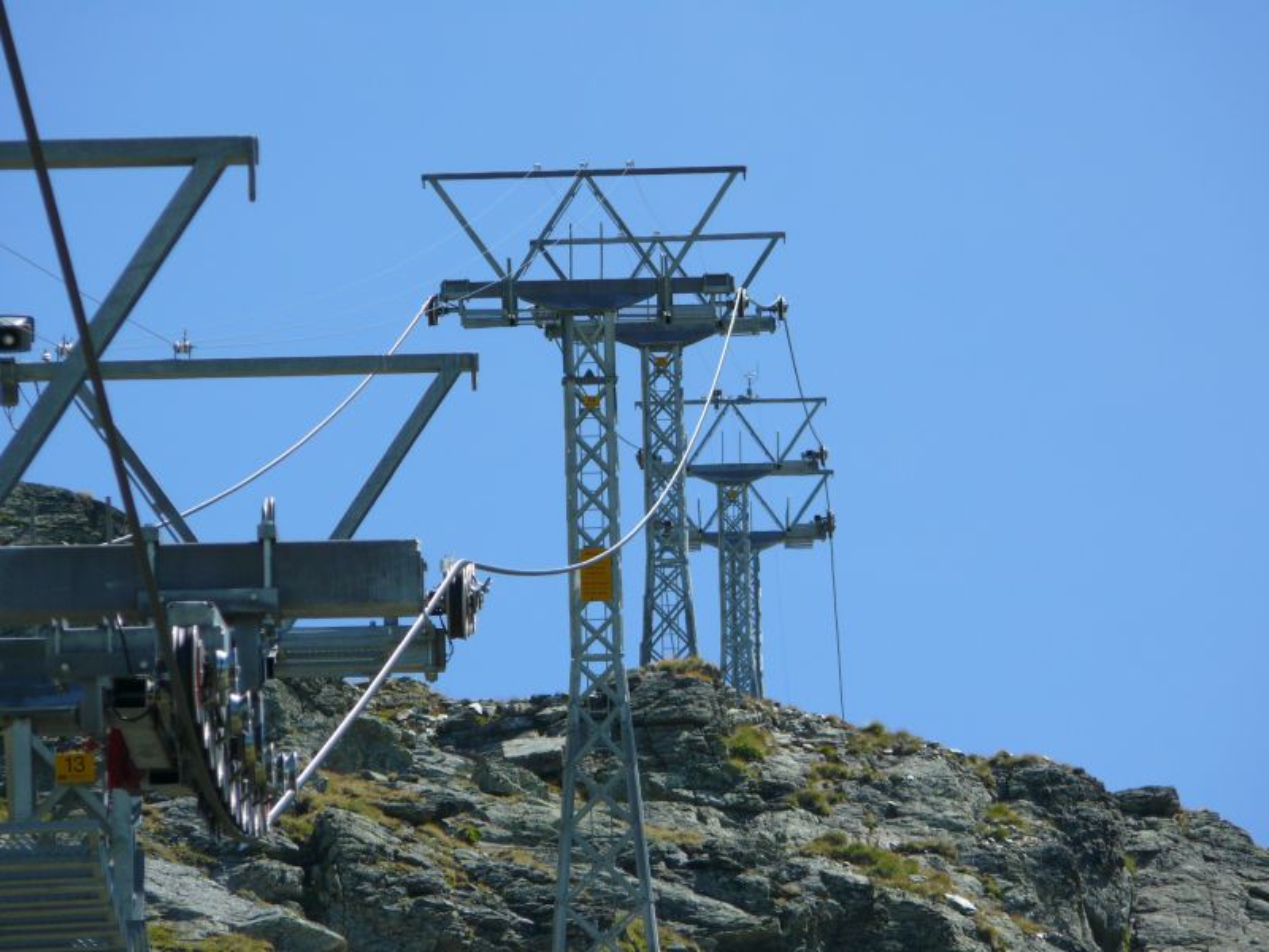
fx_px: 15397
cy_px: 476
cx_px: 634
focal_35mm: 420
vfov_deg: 3.5
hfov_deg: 4.7
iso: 100
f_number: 5.6
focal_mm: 88.8
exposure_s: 1/400
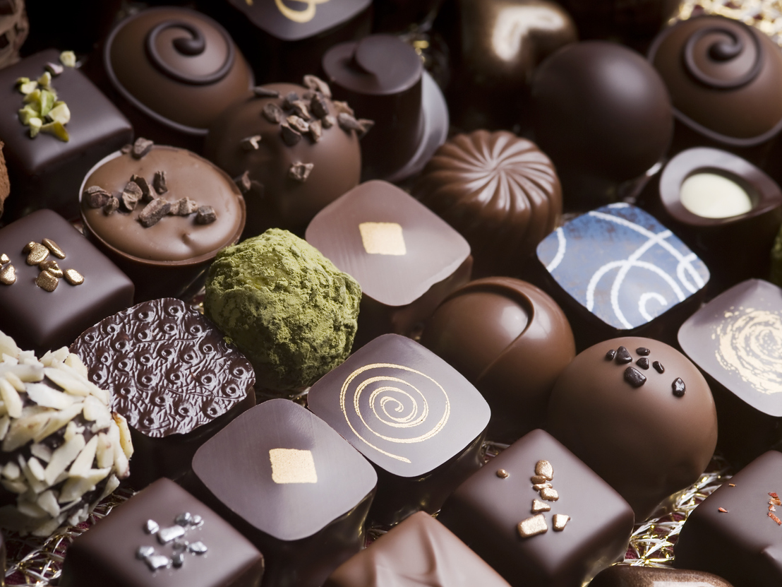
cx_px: 354
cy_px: 293
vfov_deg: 8.7
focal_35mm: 172
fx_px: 3875
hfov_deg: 11.5
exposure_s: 1/200
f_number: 7.1
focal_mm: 105
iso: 200
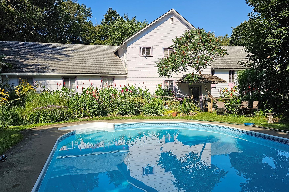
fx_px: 225
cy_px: 115
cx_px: 148
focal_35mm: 28
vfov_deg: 46.1
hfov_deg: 65.5
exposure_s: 1/1202
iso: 20
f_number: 1.7
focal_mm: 6.3
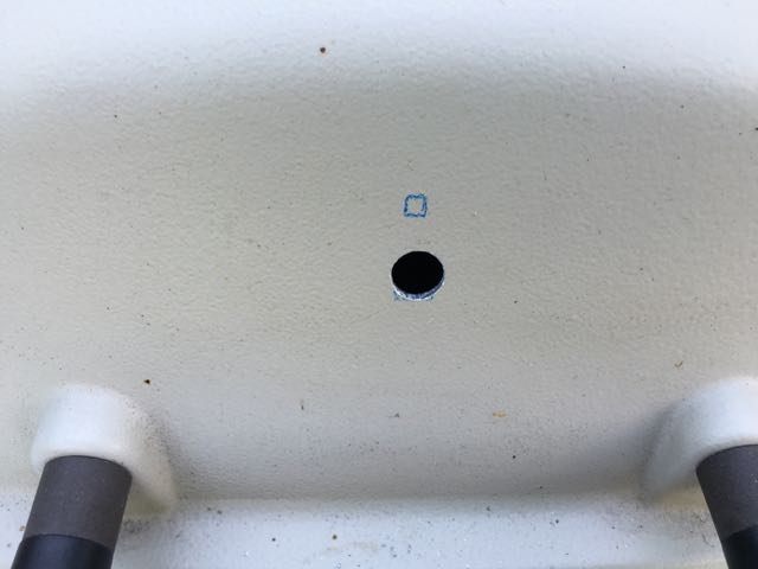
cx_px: 379
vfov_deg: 48.2
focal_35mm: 29
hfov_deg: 61.7
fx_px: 635
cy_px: 284
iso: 25
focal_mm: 4.15
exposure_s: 1/213
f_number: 2.2
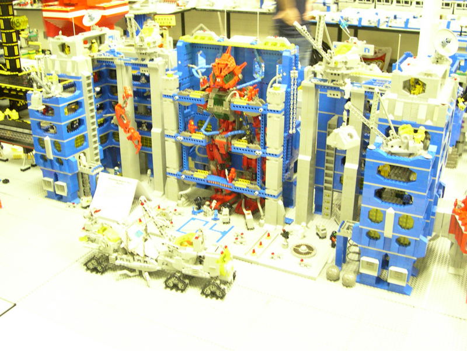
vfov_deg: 37.7
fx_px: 513
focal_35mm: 38
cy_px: 176
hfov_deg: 49.0
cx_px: 234
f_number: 2.8
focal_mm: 8
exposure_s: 1/6.2
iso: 400
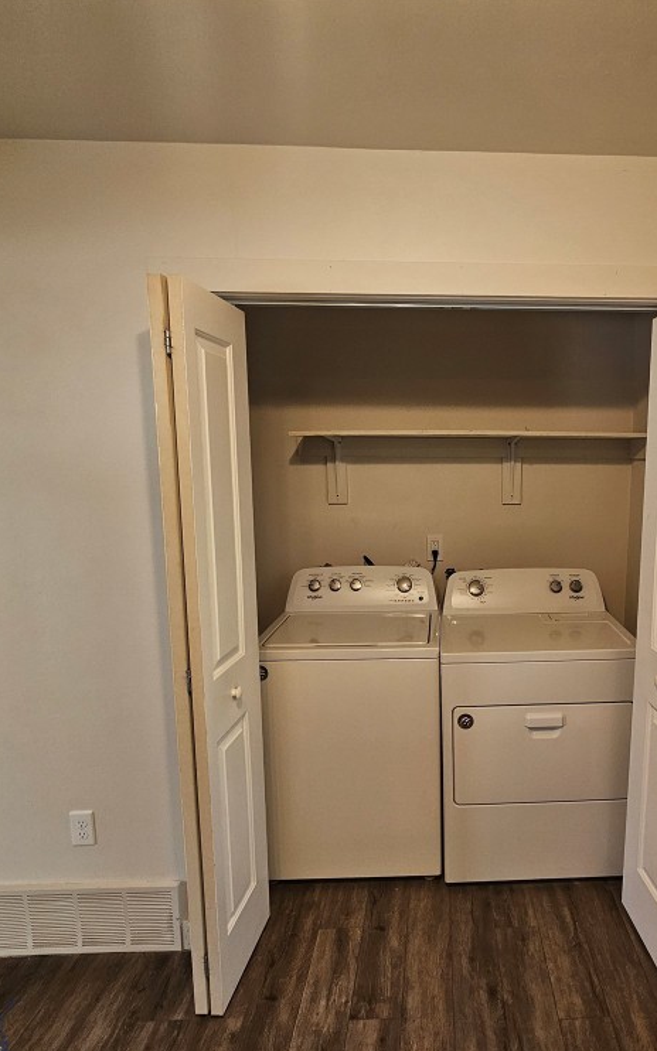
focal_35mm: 19
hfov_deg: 59.8
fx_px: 545
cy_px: 538
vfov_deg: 88.0
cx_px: 467
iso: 100
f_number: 2.2
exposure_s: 1/60
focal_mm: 2.2
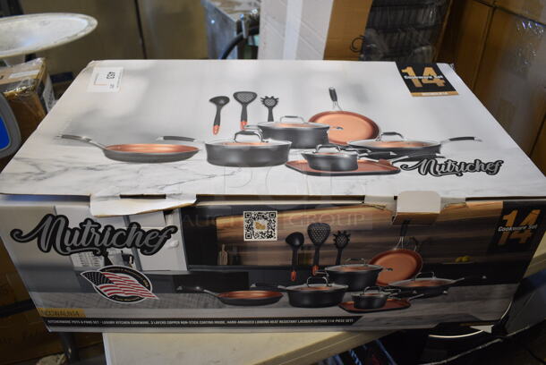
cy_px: 182
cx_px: 273
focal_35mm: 30
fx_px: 455
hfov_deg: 61.9
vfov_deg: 43.7
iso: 900
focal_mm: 20
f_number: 3.5
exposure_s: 1/125
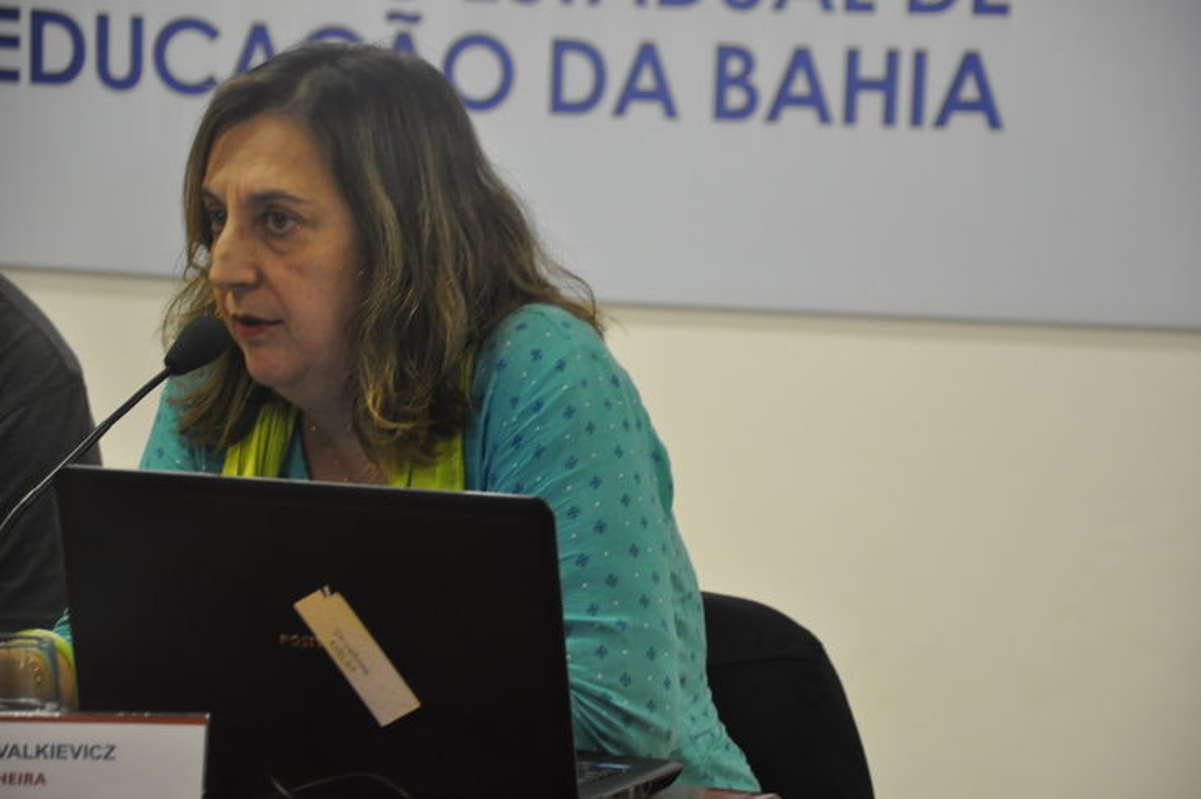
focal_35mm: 158
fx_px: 5250
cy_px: 400
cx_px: 600
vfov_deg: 8.7
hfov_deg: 13.1
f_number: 5.6
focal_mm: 105
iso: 1000
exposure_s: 1/30
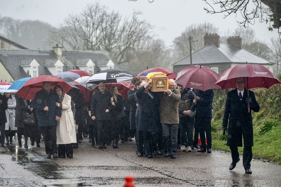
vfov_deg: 9.8
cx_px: 140
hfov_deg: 14.7
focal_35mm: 140
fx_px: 1093
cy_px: 94
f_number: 5
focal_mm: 140
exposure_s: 1/800
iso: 400
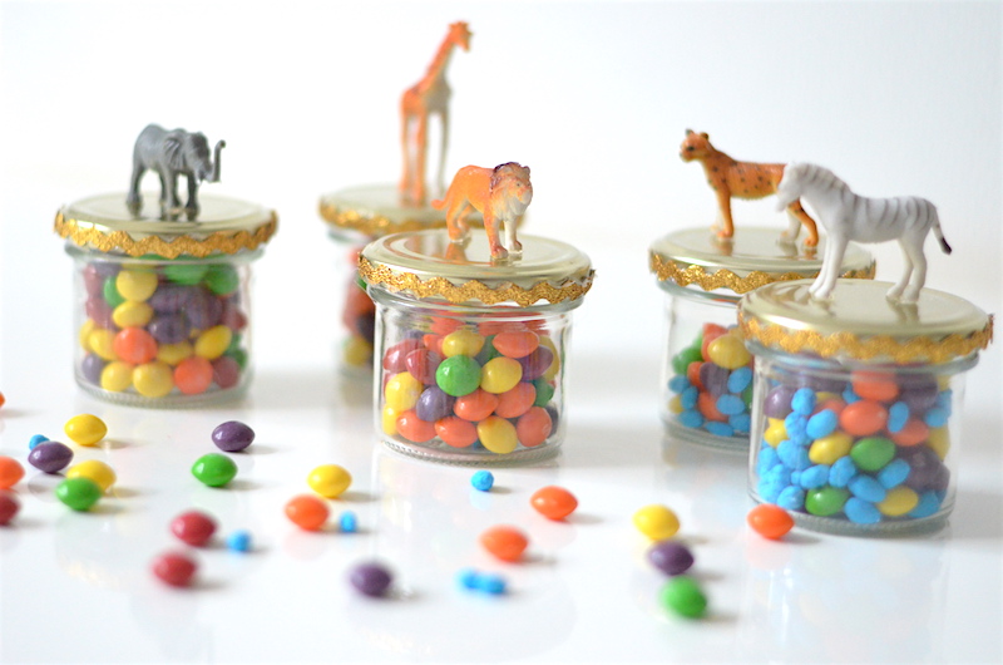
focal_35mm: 75
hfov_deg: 27.0
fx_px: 2085
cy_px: 332
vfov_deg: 18.1
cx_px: 502
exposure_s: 1/1250
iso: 3200
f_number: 1.8
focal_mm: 50
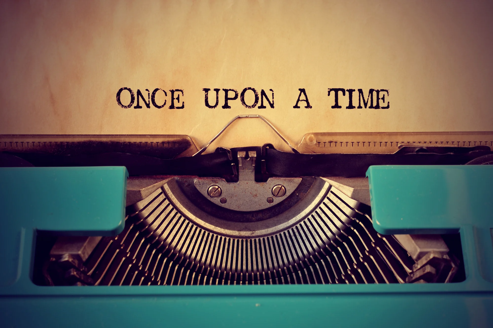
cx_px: 246
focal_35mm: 75
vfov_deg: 18.1
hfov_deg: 27.0
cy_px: 164
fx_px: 1026
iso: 200
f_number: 8
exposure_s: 1/4
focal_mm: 50
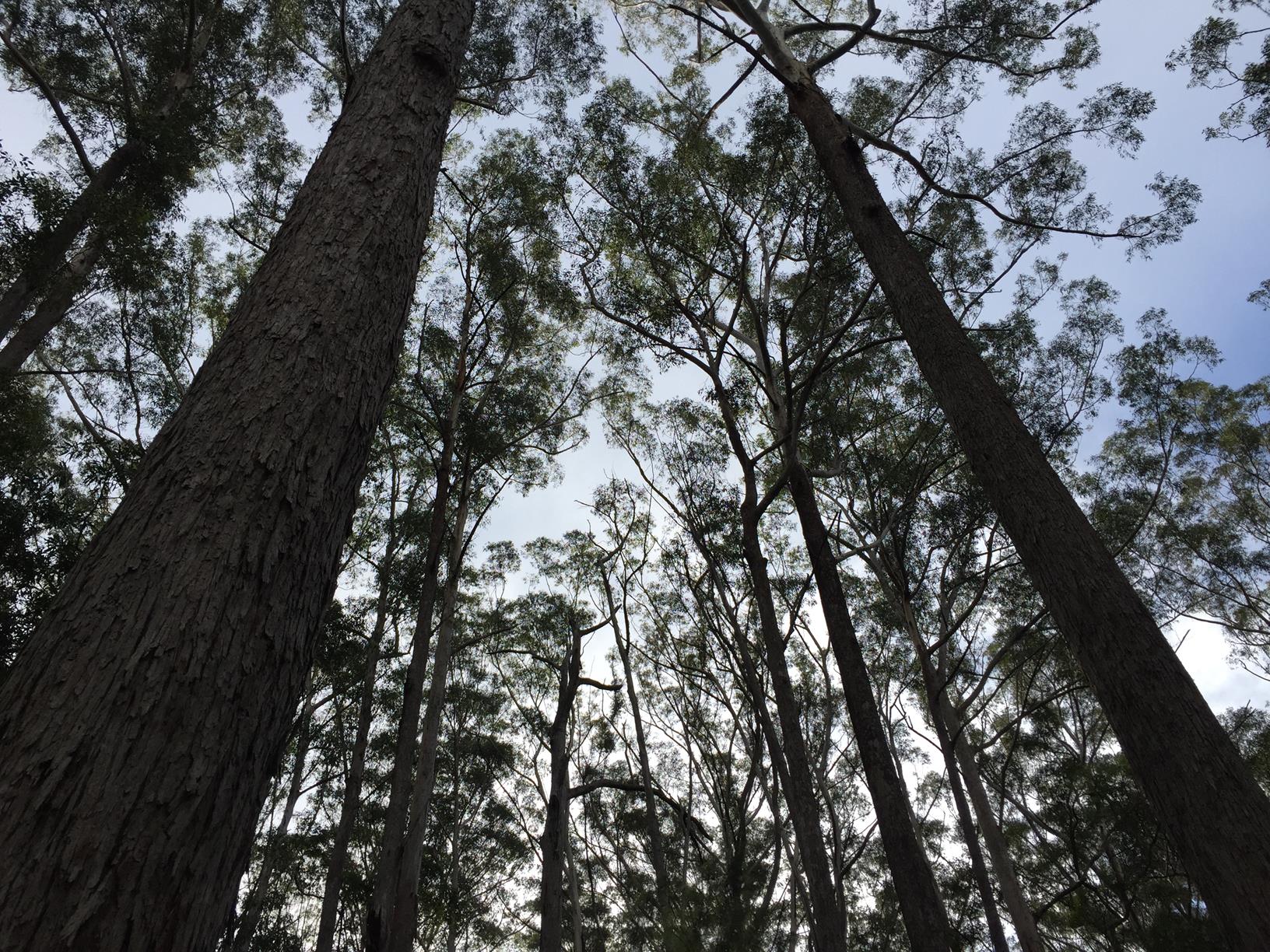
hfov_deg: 61.7
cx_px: 635
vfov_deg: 48.2
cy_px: 476
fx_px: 1064
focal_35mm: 29
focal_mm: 4.15
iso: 32
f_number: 2.2
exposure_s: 1/824
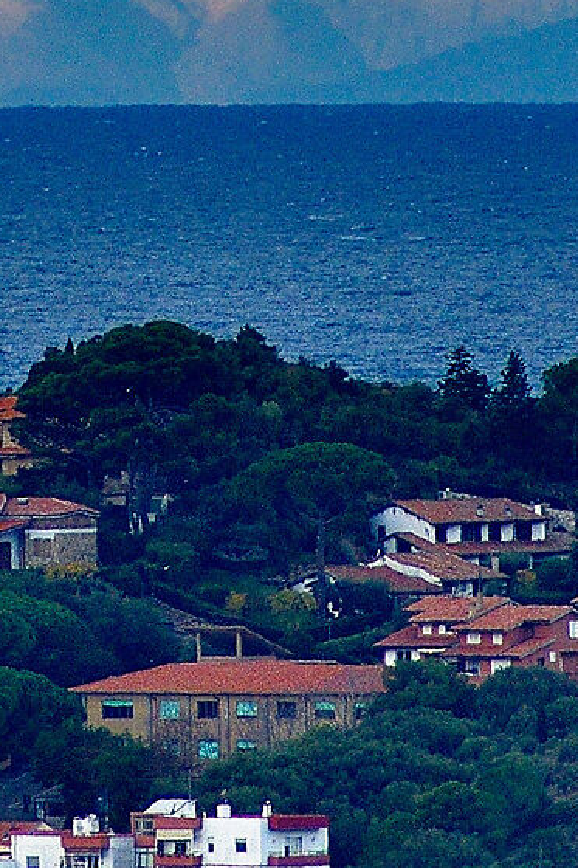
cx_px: 2
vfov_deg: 1.1
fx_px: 46506
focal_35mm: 1930
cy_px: -23
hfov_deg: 0.7
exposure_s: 1/640
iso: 200
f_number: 8
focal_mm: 300
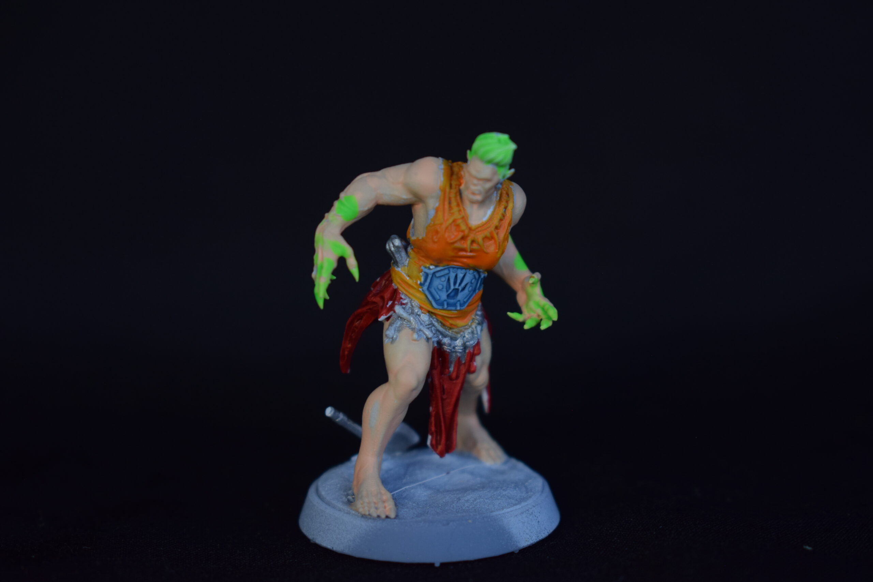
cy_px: 291
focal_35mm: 82
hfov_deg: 24.6
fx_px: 2001
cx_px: 436
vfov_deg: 16.6
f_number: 5.6
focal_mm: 55
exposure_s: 1/30
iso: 400
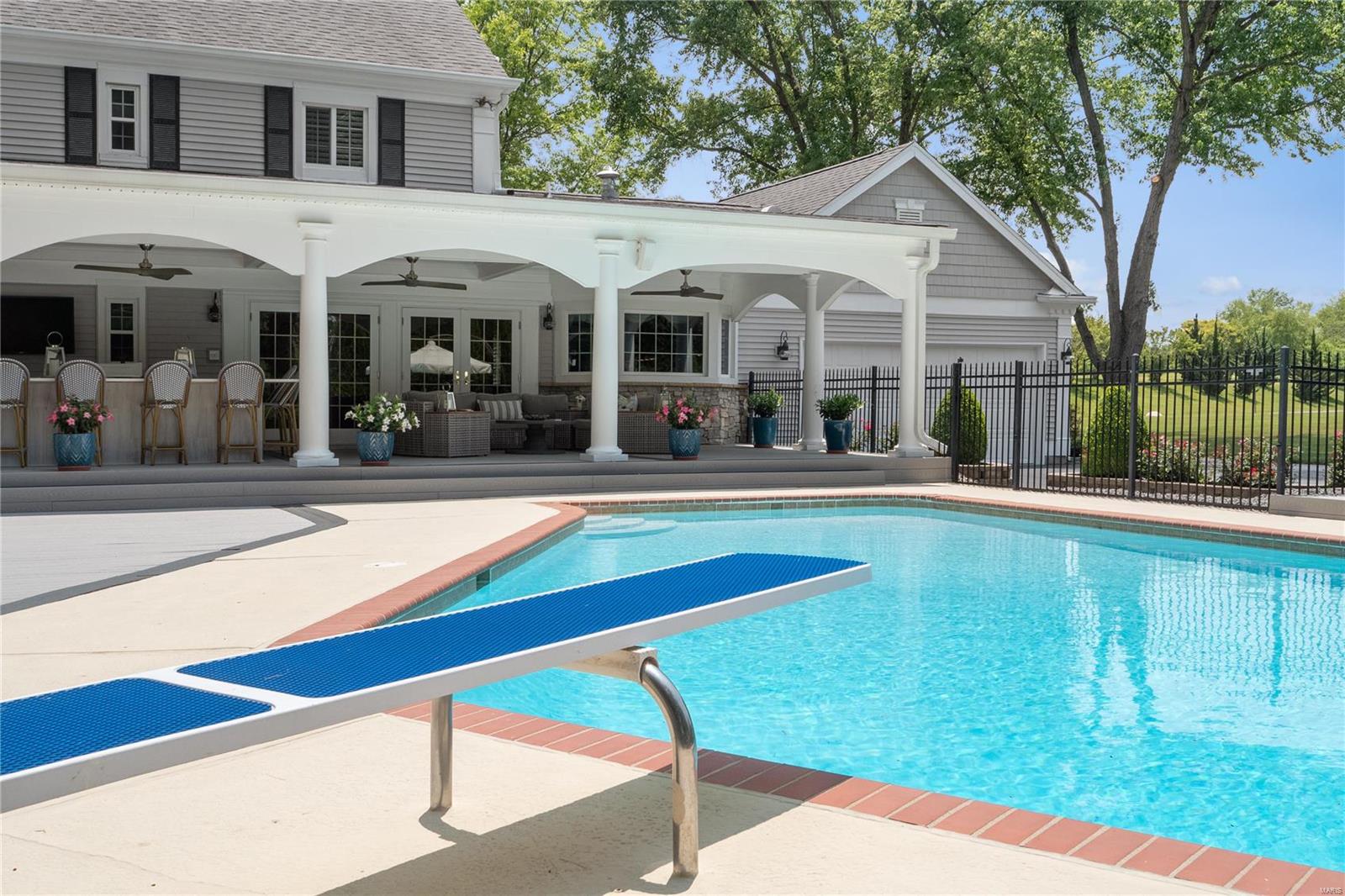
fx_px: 1345
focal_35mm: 36
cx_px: 672
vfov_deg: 36.9
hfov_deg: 53.1
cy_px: 448
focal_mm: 18
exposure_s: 1/400
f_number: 8
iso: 400
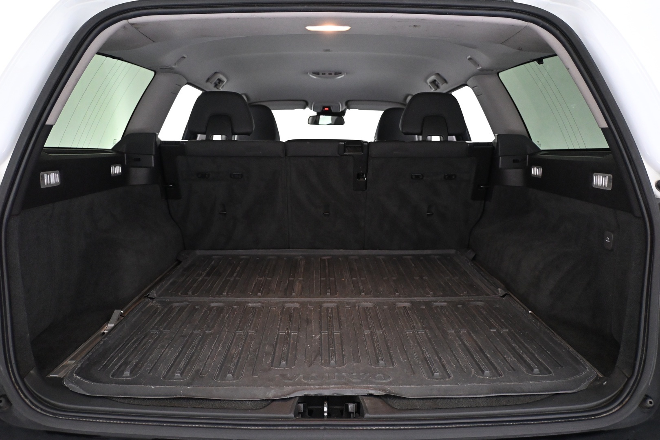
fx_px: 536
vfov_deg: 44.6
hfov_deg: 63.2
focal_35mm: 29
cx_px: 330
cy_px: 220
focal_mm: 19.5
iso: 3200
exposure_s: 1/60
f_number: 3.8
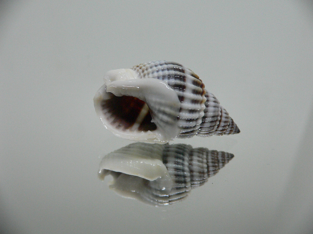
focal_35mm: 35
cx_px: 156
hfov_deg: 52.6
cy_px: 117
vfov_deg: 40.7
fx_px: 316
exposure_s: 1/60
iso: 200
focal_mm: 4.6
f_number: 2.8
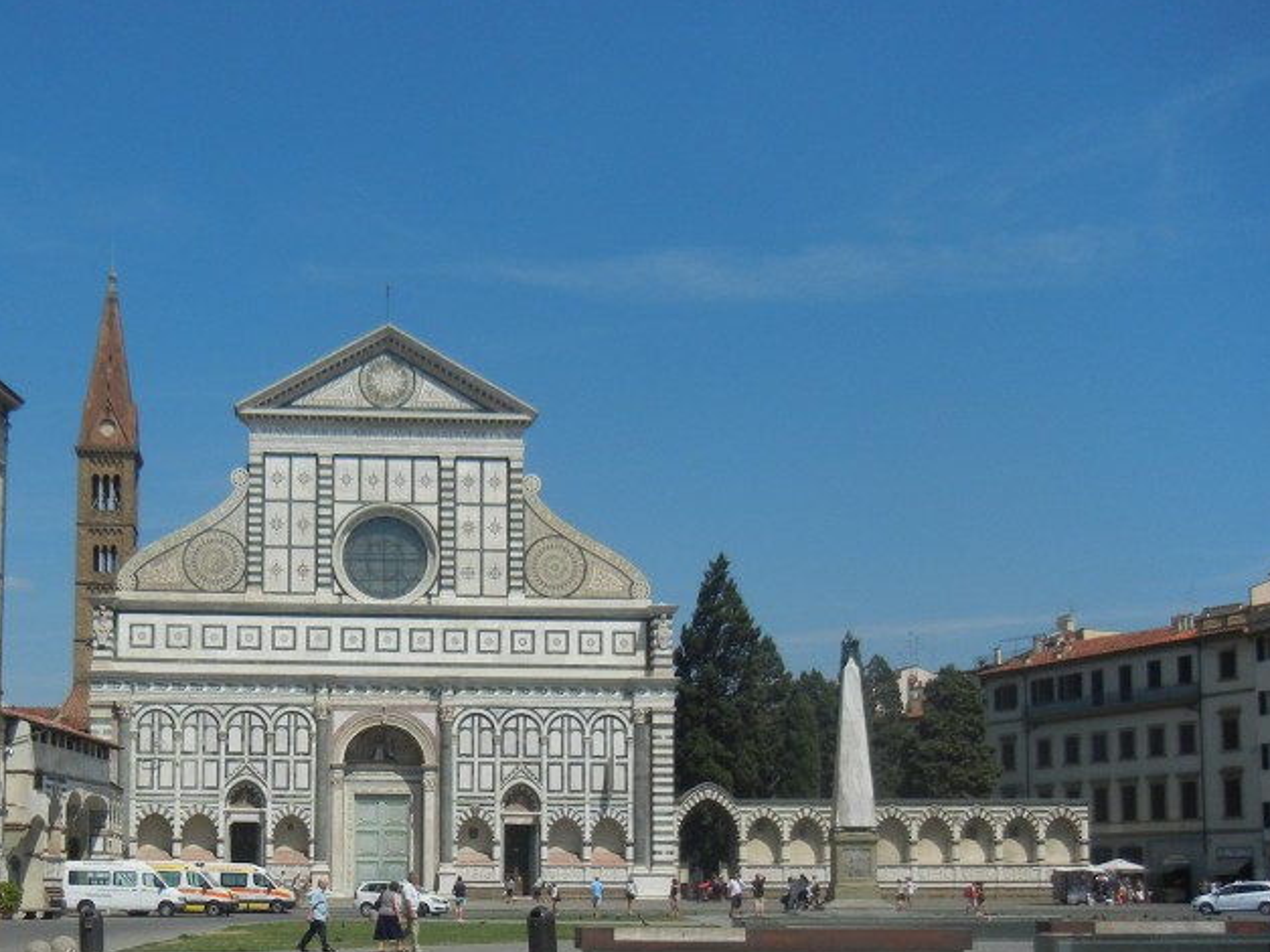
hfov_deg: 38.1
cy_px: 735
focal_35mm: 49
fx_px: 1797
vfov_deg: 29.1
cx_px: 354
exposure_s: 1/740
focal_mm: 5.4
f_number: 7
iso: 160
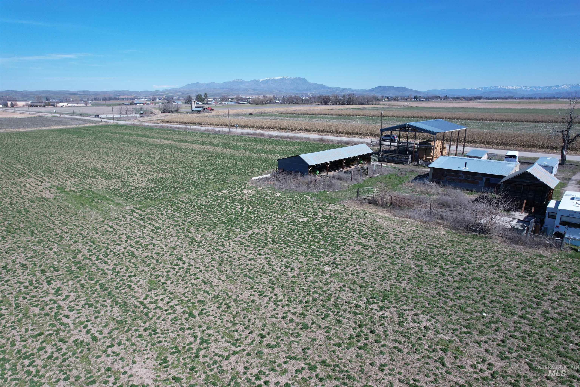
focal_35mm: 22
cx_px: 290
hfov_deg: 78.6
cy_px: 194
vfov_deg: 57.2
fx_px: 354
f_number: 2.8
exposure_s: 1/400
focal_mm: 8.38
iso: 100
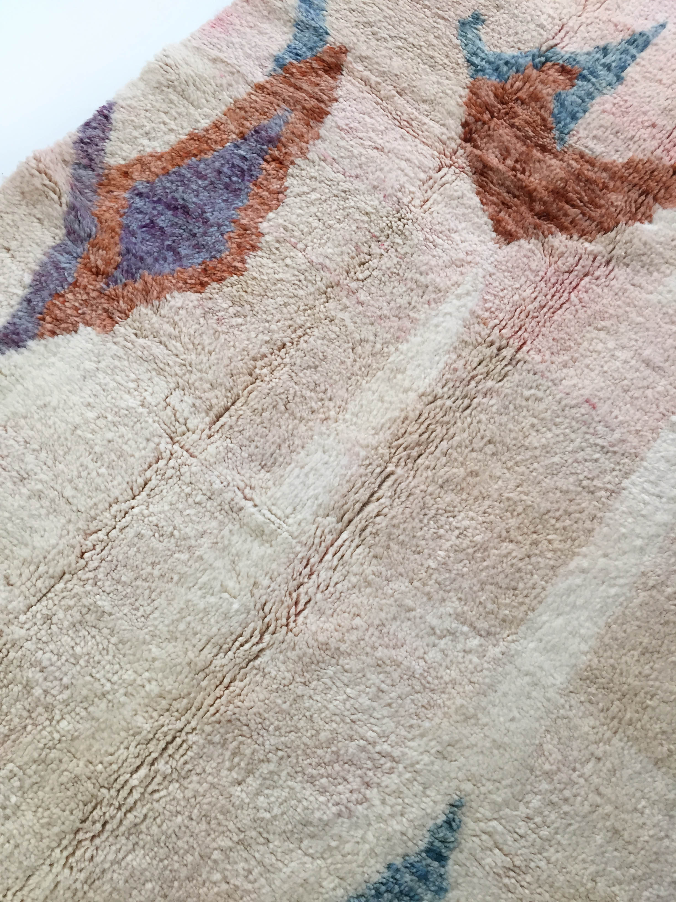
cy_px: 451
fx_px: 755
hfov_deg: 48.2
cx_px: 338
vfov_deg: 61.7
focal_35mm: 29
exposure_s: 1/33
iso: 40
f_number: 2.2
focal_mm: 4.15
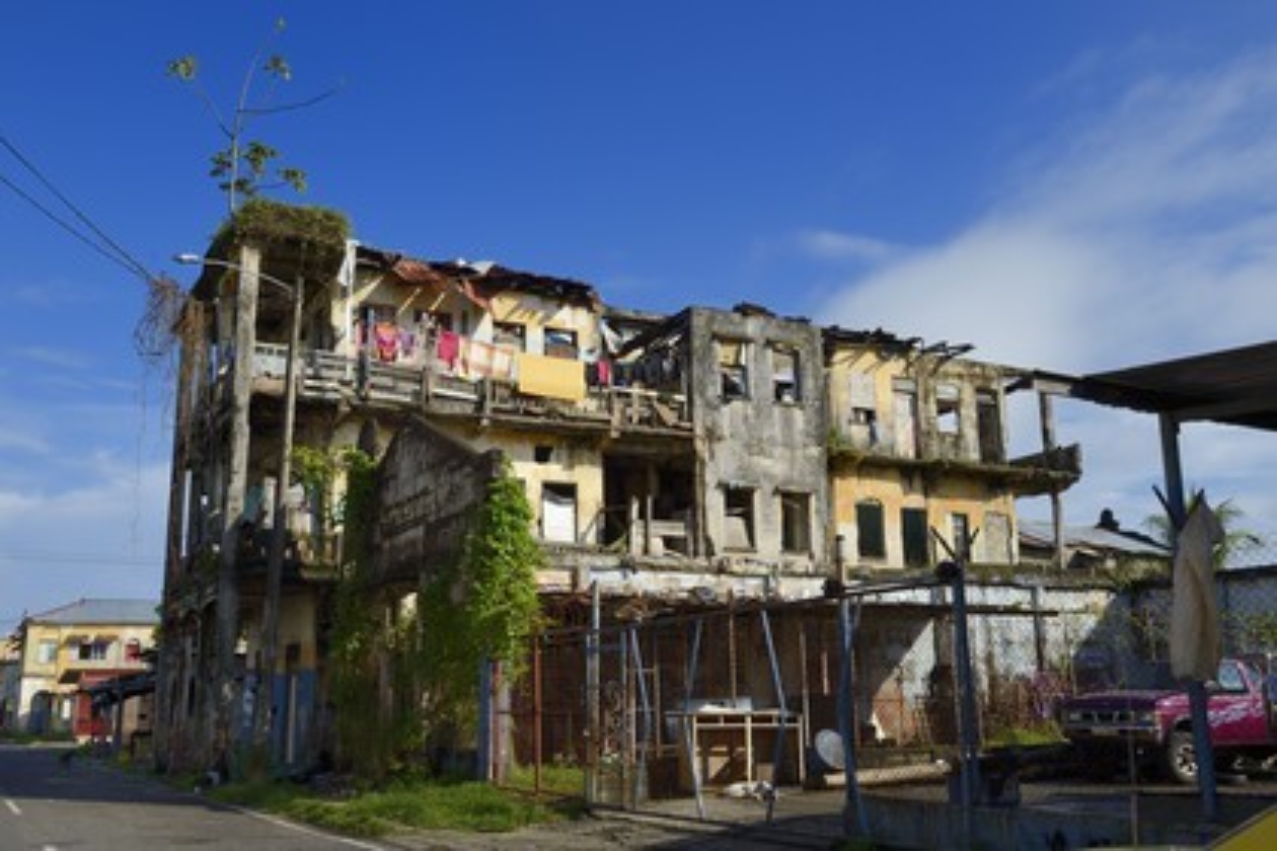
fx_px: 1241
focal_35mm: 35
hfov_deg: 54.4
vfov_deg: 37.9
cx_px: 638
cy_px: 426
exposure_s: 1/320
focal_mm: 35
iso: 200
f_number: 14
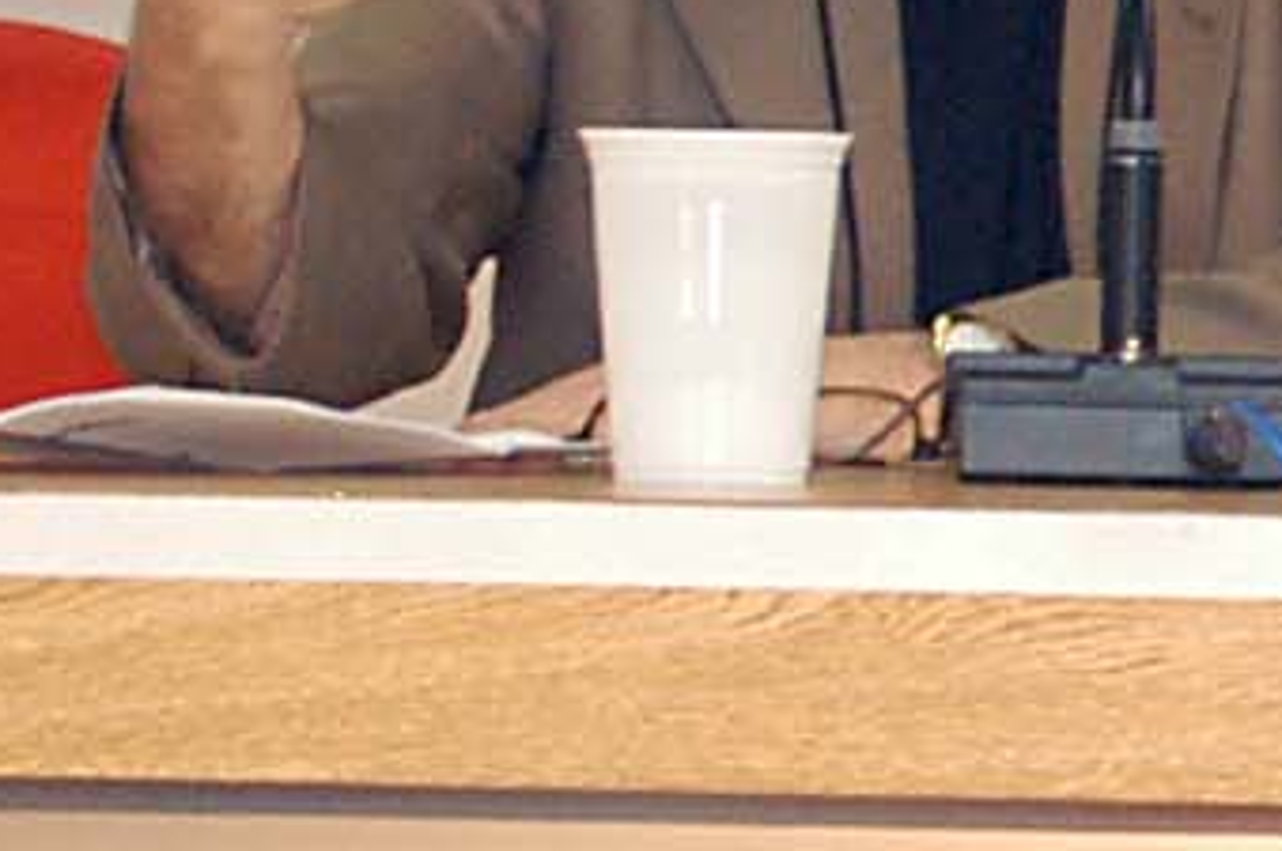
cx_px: 3668
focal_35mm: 377
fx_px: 13406
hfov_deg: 5.2
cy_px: 371
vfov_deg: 3.6
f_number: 3.5
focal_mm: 38
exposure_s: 1/100
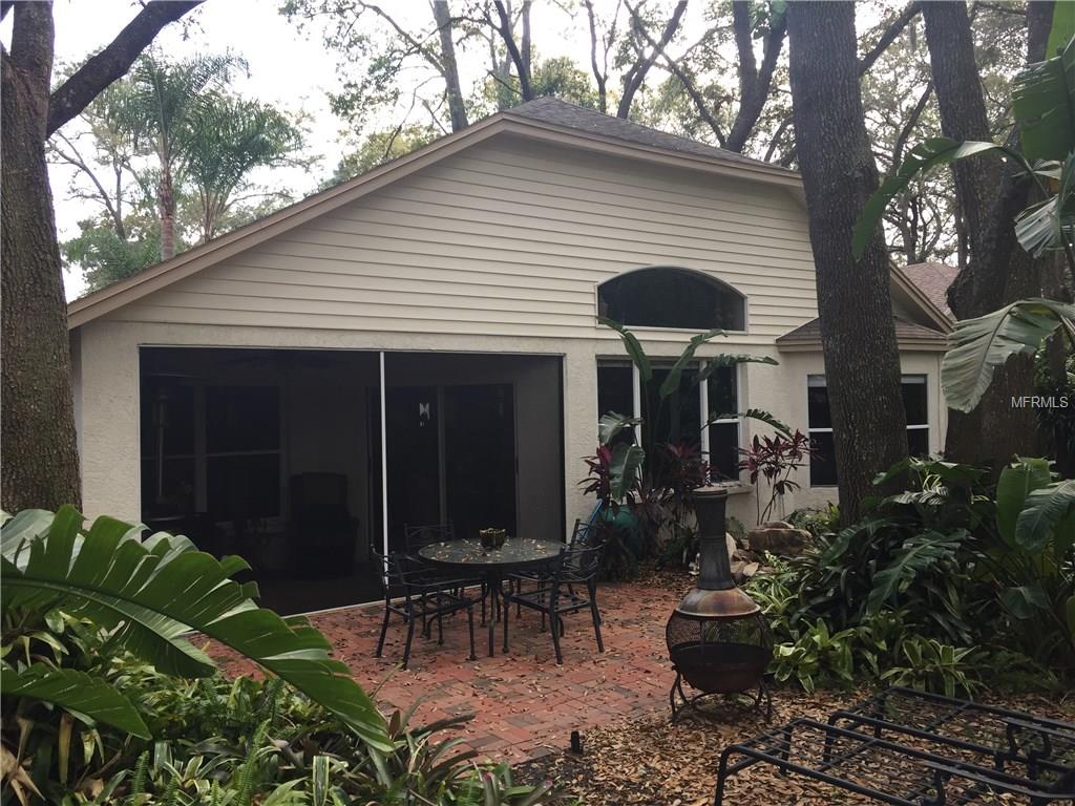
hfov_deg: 61.7
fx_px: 901
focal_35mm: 29
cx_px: 538
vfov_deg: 48.2
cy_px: 403
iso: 40
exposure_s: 1/120
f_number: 2.2
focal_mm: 4.15
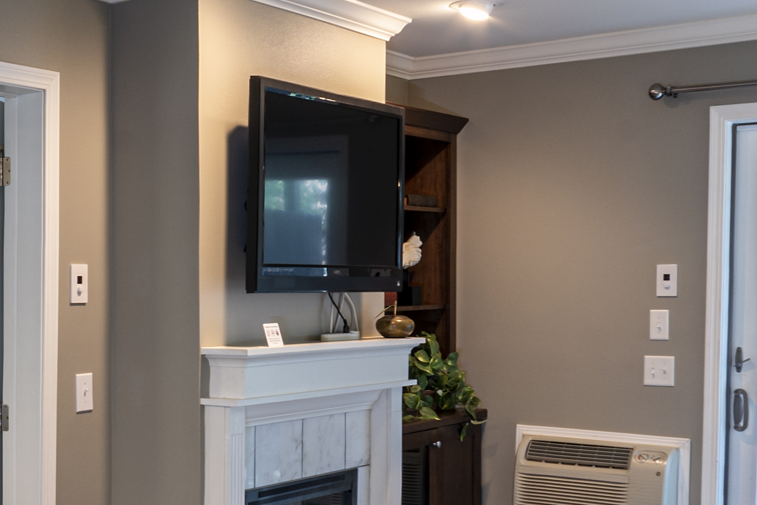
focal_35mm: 59
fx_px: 1241
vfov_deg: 21.8
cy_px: 549
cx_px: 34
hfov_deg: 31.8
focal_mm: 14
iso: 100
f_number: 11
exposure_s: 1.6
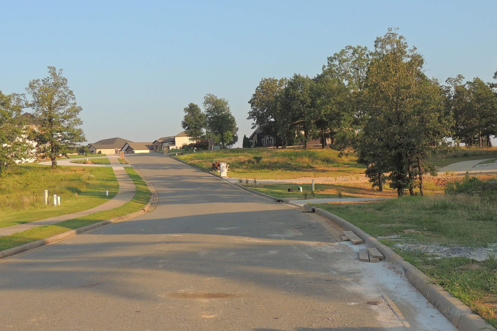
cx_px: 283
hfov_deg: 38.1
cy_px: 163
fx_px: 718
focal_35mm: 52
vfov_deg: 26.0
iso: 100
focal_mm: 7.1
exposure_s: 1/400
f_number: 3.3
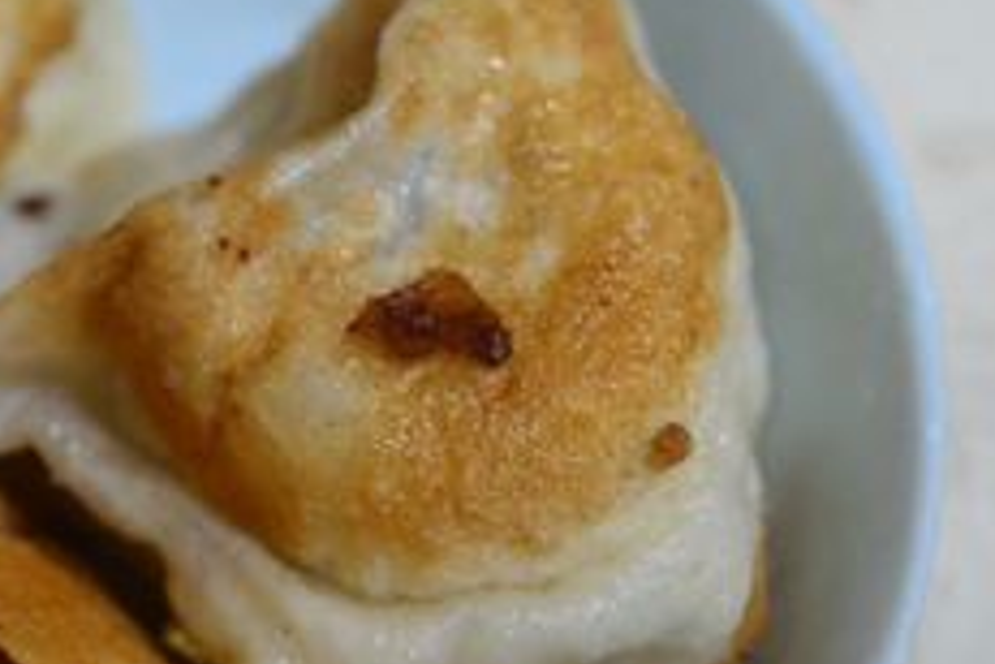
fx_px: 2929
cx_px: 4
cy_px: 347
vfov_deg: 12.9
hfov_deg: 18.8
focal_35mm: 106
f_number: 1.8
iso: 800
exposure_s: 1/80
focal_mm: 18.5
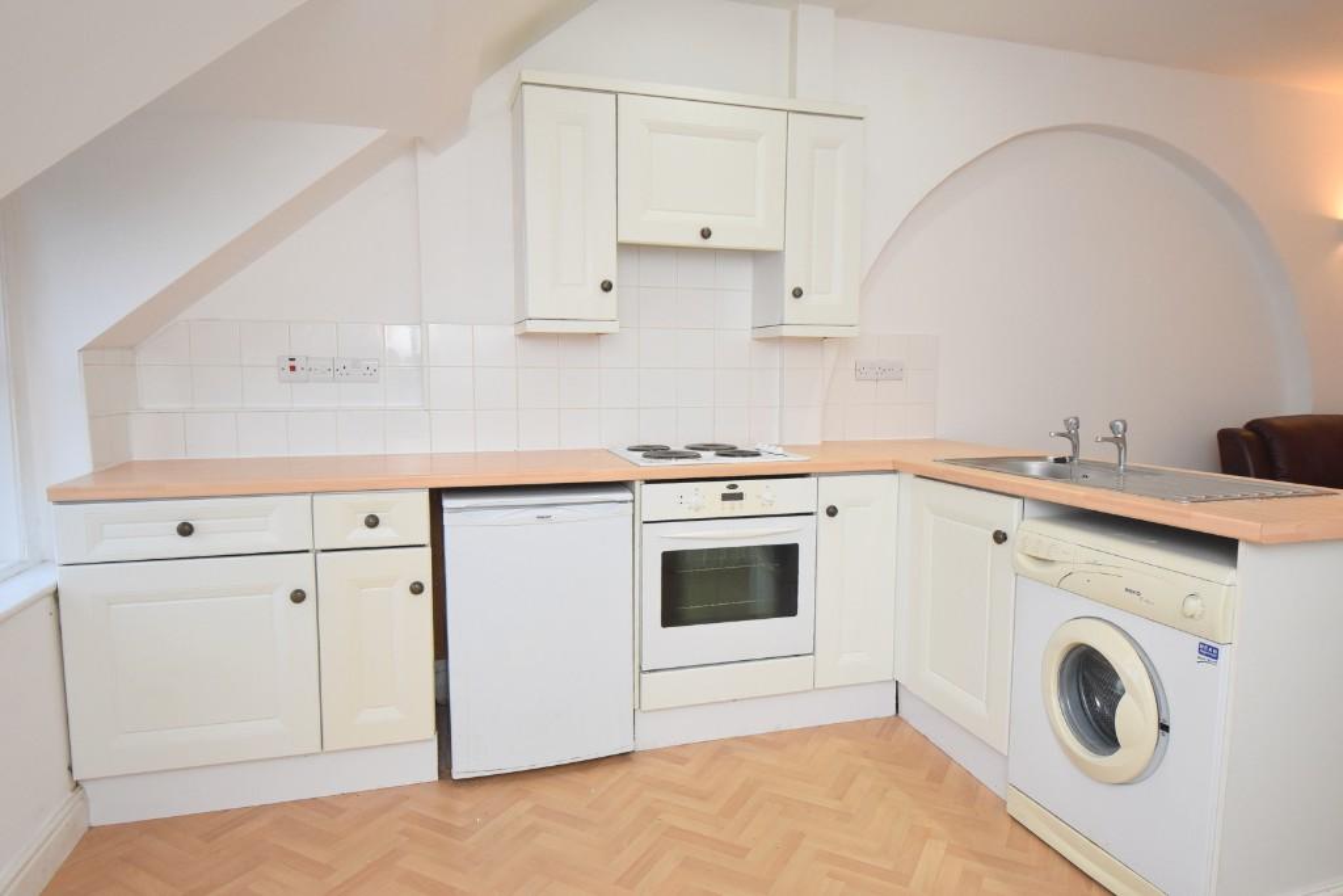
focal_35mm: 21
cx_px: 672
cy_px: 448
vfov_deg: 59.5
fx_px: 783
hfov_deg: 81.2
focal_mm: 14
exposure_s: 1/125
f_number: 4
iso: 1000
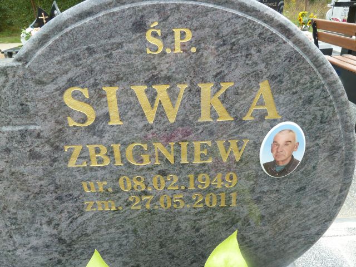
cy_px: 134
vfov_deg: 54.9
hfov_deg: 69.4
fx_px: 257
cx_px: 178
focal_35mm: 25
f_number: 4
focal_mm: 4.1
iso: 80
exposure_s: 1/100
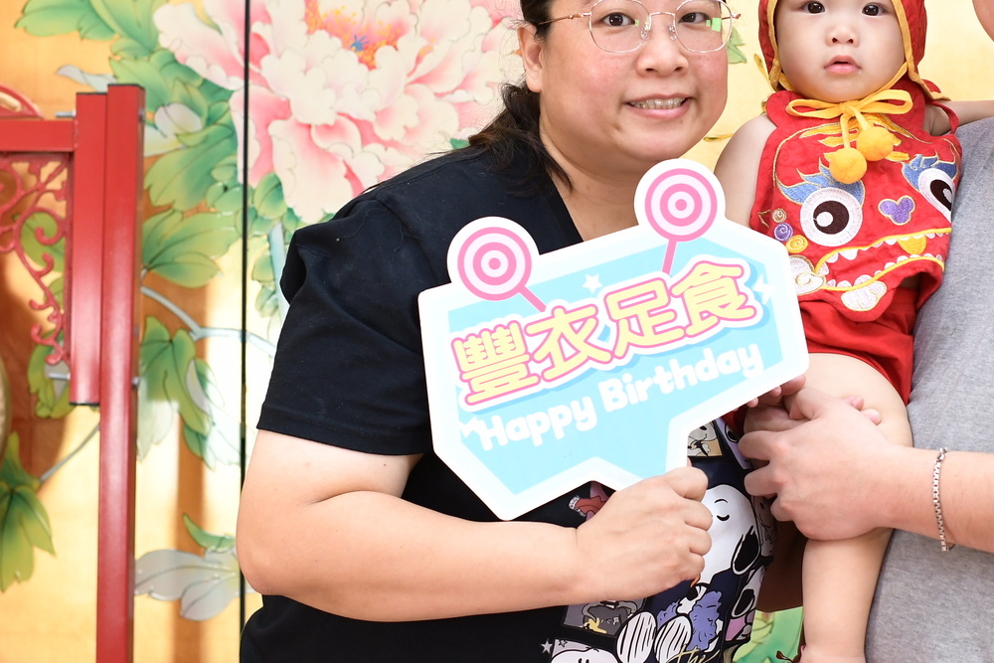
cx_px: 829
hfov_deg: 23.7
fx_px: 2320
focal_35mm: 84
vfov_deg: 16.3
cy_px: 298
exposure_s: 1/200
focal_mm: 35
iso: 1000
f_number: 4.5
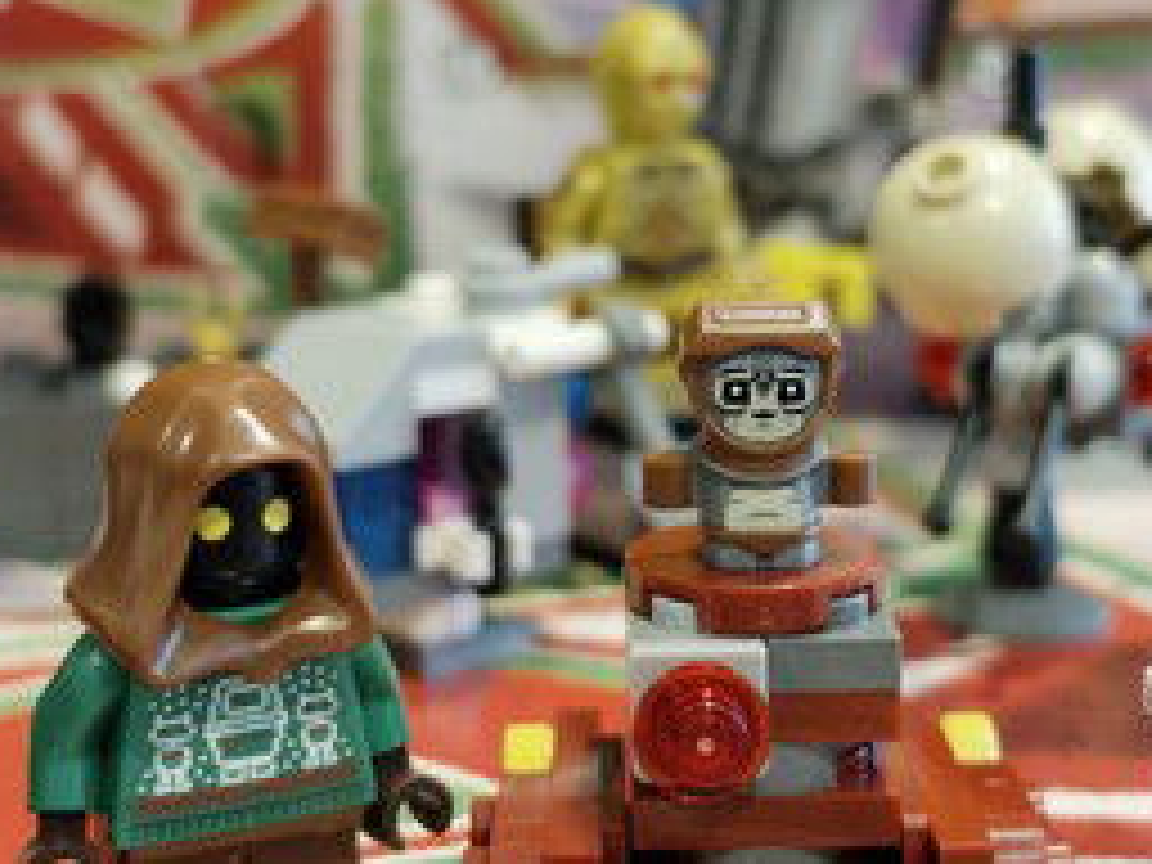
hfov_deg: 31.7
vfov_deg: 24.0
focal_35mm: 61
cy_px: 387
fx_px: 2030
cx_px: 644
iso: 400
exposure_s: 1/60
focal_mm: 5.96
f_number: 1.6
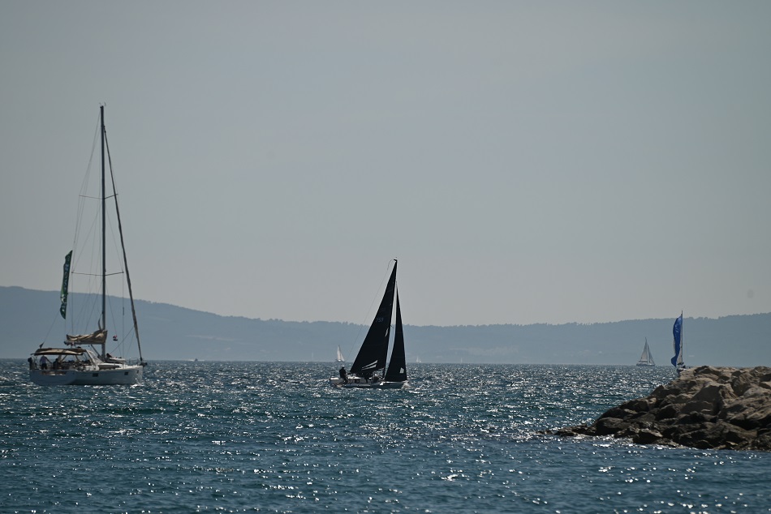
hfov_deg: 6.9
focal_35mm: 300
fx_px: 6427
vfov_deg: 4.6
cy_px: 257
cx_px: 386
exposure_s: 1/1600
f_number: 7.1
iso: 100
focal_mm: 300
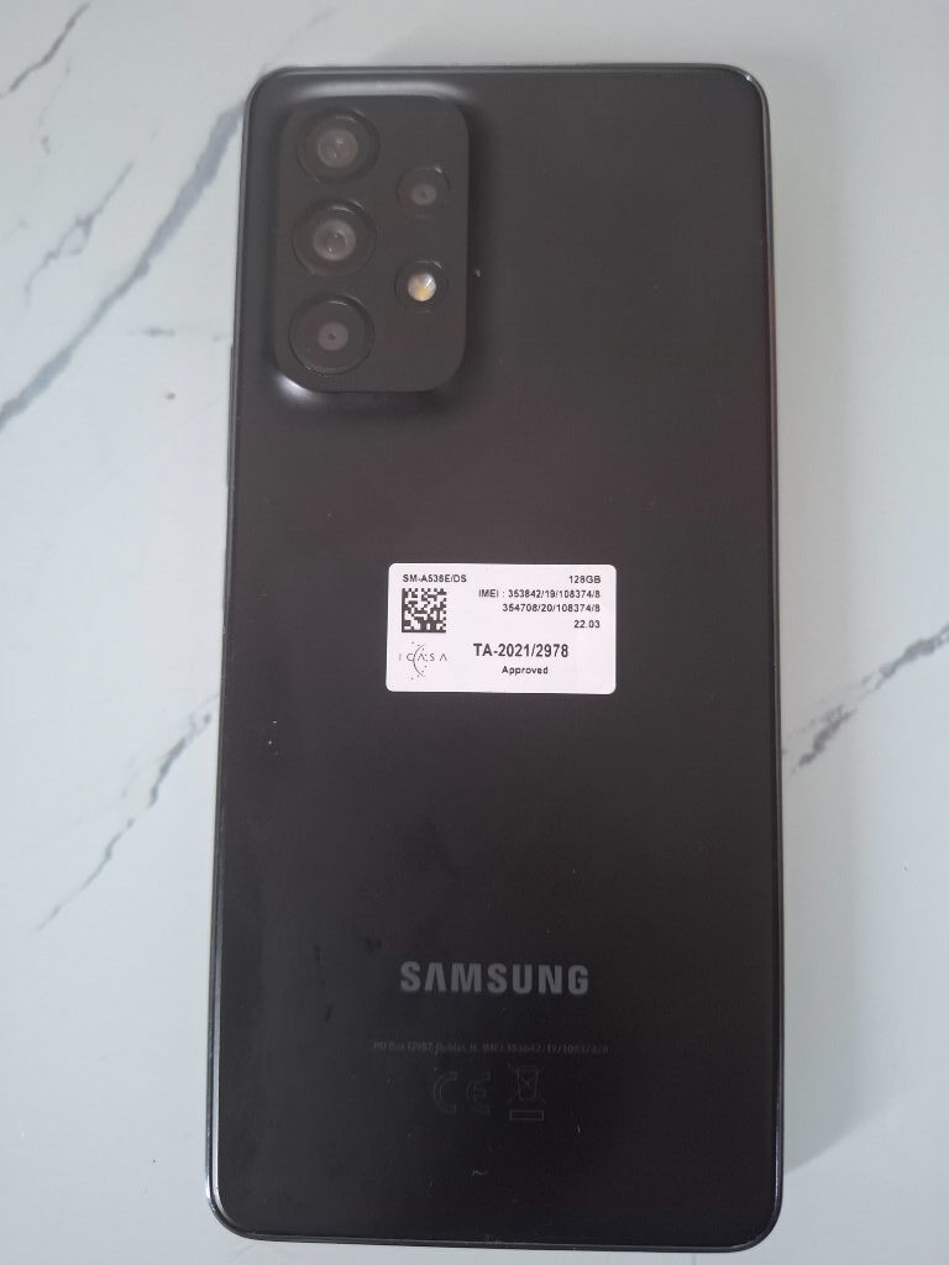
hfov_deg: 58.9
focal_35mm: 23
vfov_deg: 73.9
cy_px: 632
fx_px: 841
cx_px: 474
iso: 250
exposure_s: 1/30
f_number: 1.8
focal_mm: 5.54
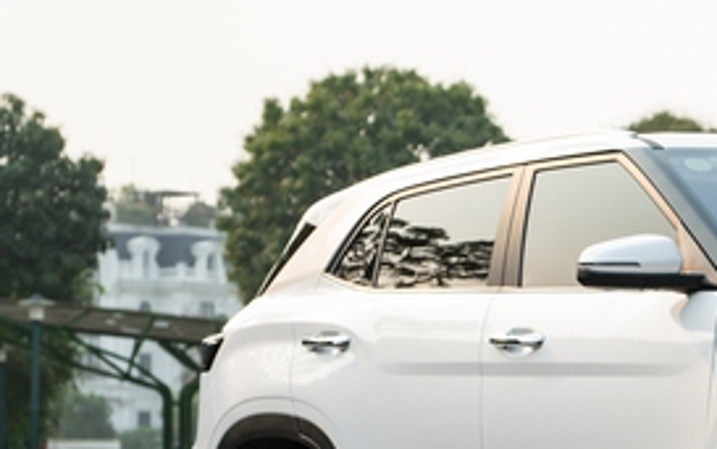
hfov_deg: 12.2
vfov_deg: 7.8
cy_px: 358
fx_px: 3289
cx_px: 830
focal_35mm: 168
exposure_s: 1/800
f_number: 2.8
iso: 125
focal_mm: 47
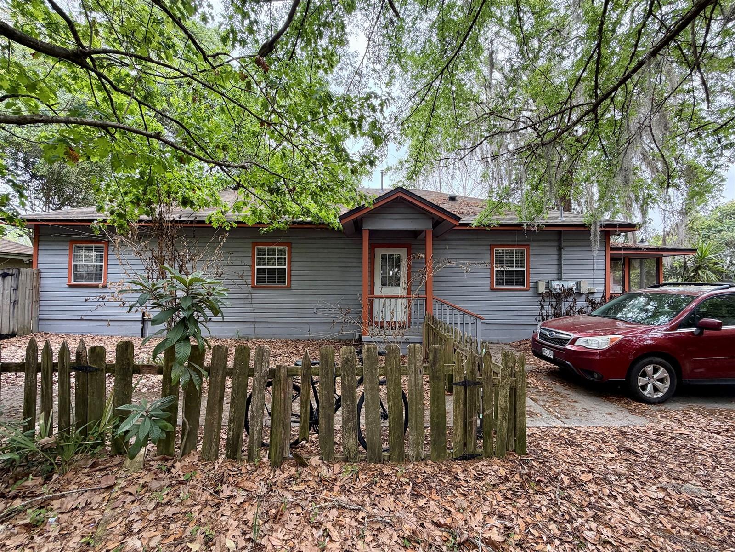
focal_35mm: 14
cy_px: 276
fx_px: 297
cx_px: 368
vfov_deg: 85.7
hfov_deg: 102.1
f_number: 2.2
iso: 64
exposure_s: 1/121
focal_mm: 2.22
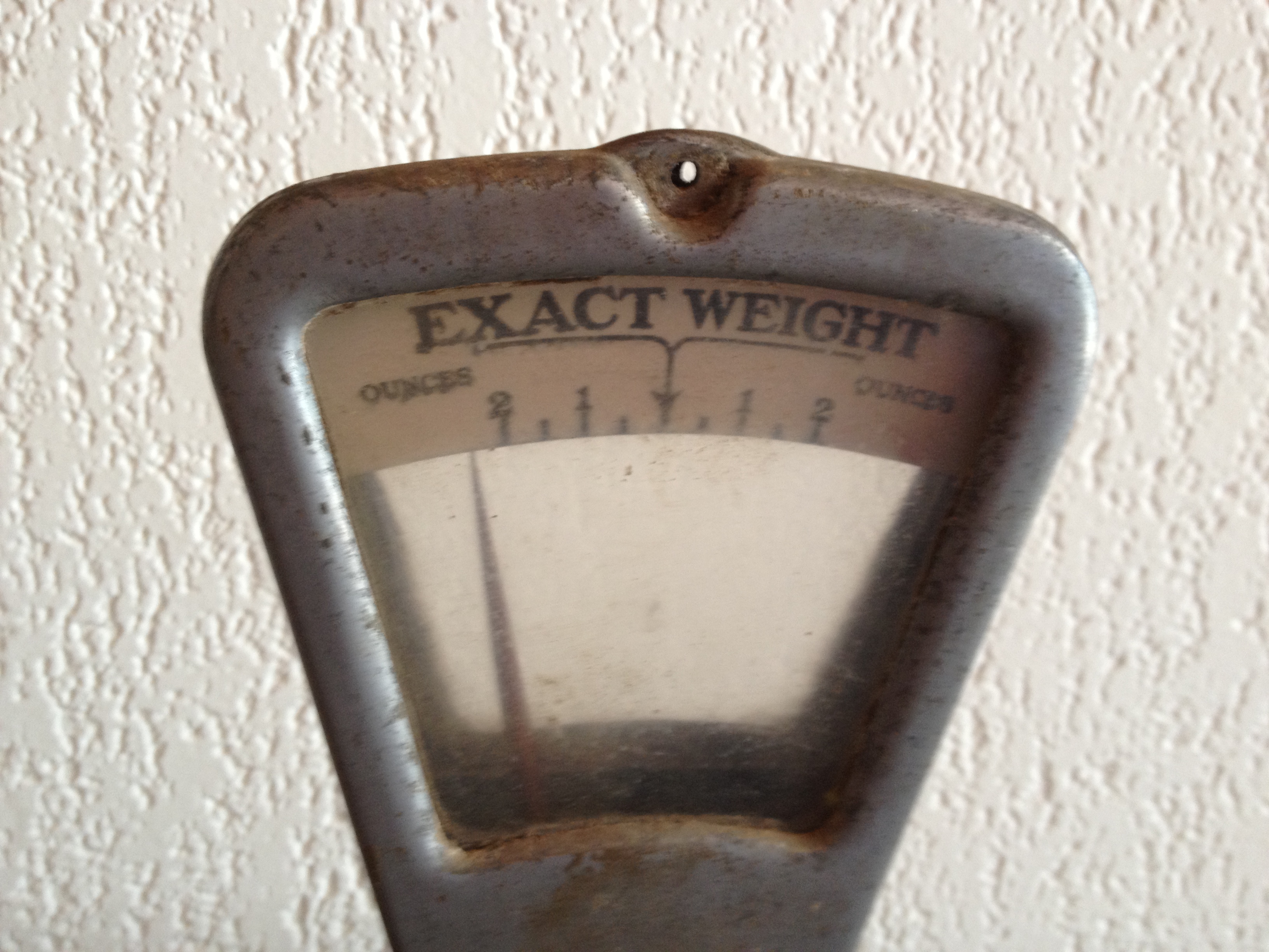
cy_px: 476
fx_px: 1283
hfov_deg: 52.6
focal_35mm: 35
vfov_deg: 40.7
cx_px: 634
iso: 100
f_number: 2.4
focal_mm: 4.28
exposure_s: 1/20
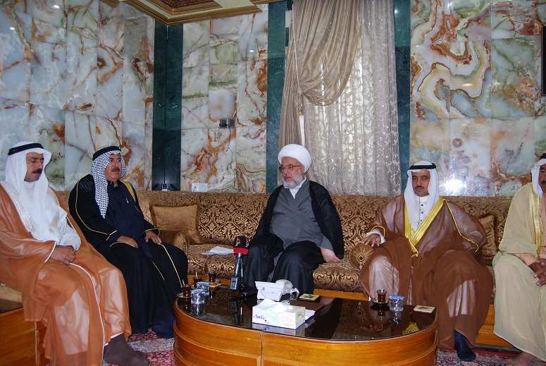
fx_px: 410
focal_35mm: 27
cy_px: 183
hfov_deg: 67.3
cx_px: 273
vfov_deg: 48.1
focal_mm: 18
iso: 200
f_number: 3.5
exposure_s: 1/60
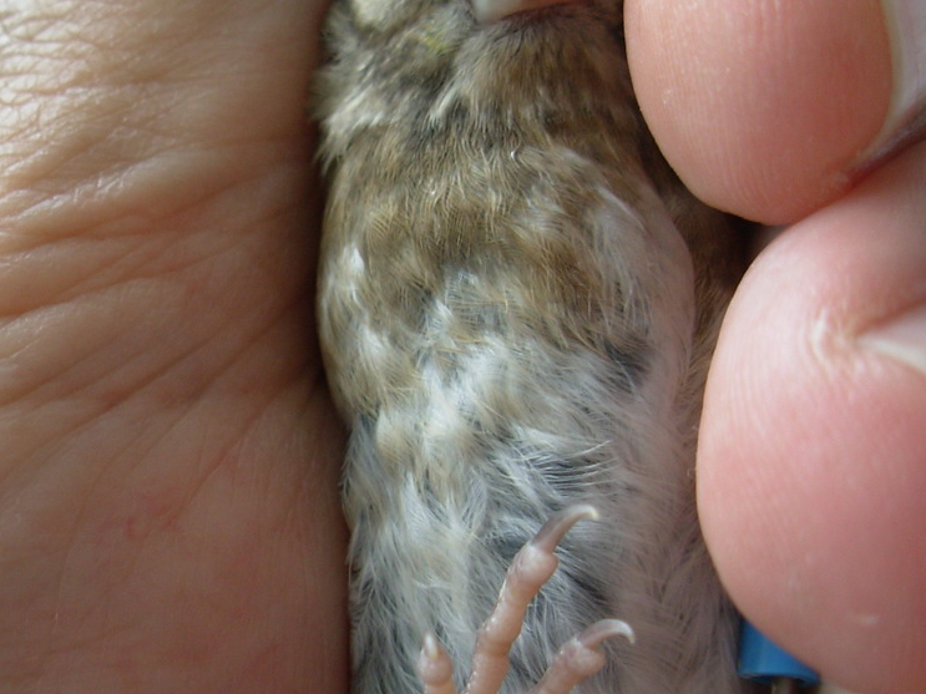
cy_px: 416
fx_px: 1926
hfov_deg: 26.8
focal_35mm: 72
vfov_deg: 20.4
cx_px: 272
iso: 50
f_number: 2.9
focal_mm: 6.3
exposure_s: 1/117
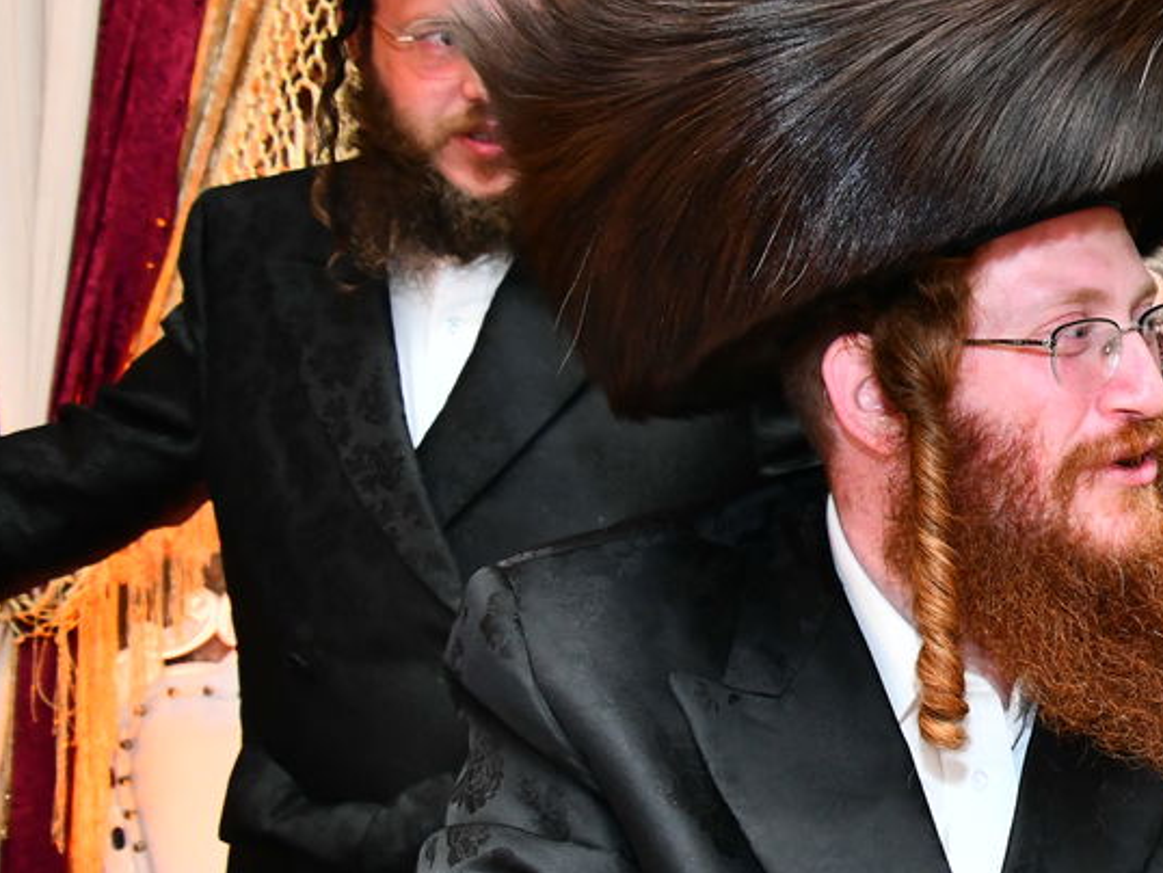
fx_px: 2353
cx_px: 1498
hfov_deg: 24.4
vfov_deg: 21.0
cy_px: 362
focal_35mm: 70
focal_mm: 28
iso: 1600
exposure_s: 1/100
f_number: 5.6
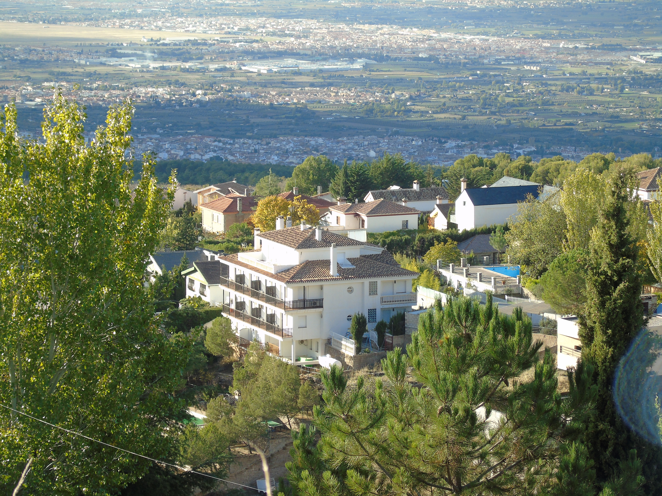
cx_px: 331
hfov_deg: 15.9
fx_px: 2371
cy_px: 248
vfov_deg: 12.0
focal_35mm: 124
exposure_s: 1/160
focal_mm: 22
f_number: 4.6
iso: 80
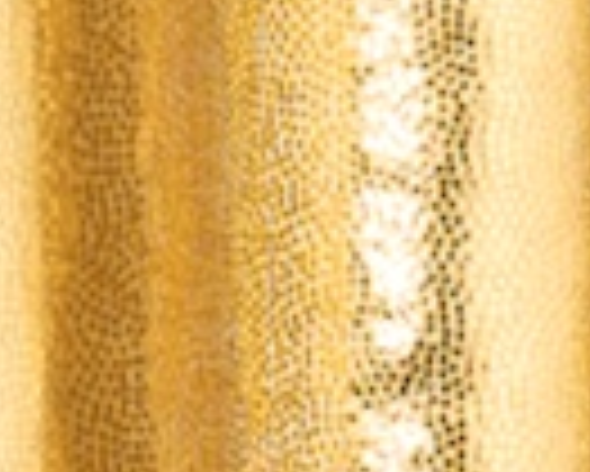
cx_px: 95
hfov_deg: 2.9
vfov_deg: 2.3
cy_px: 438
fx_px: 11833
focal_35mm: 677
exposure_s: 1/500
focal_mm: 105
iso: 200
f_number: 11
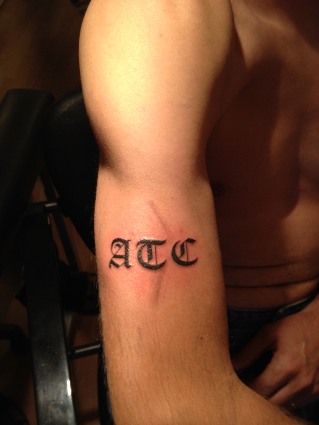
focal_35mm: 35
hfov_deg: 40.7
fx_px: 430
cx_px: 160
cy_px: 212
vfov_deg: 52.6
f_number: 2.4
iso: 64
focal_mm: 4.28
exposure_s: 1/24
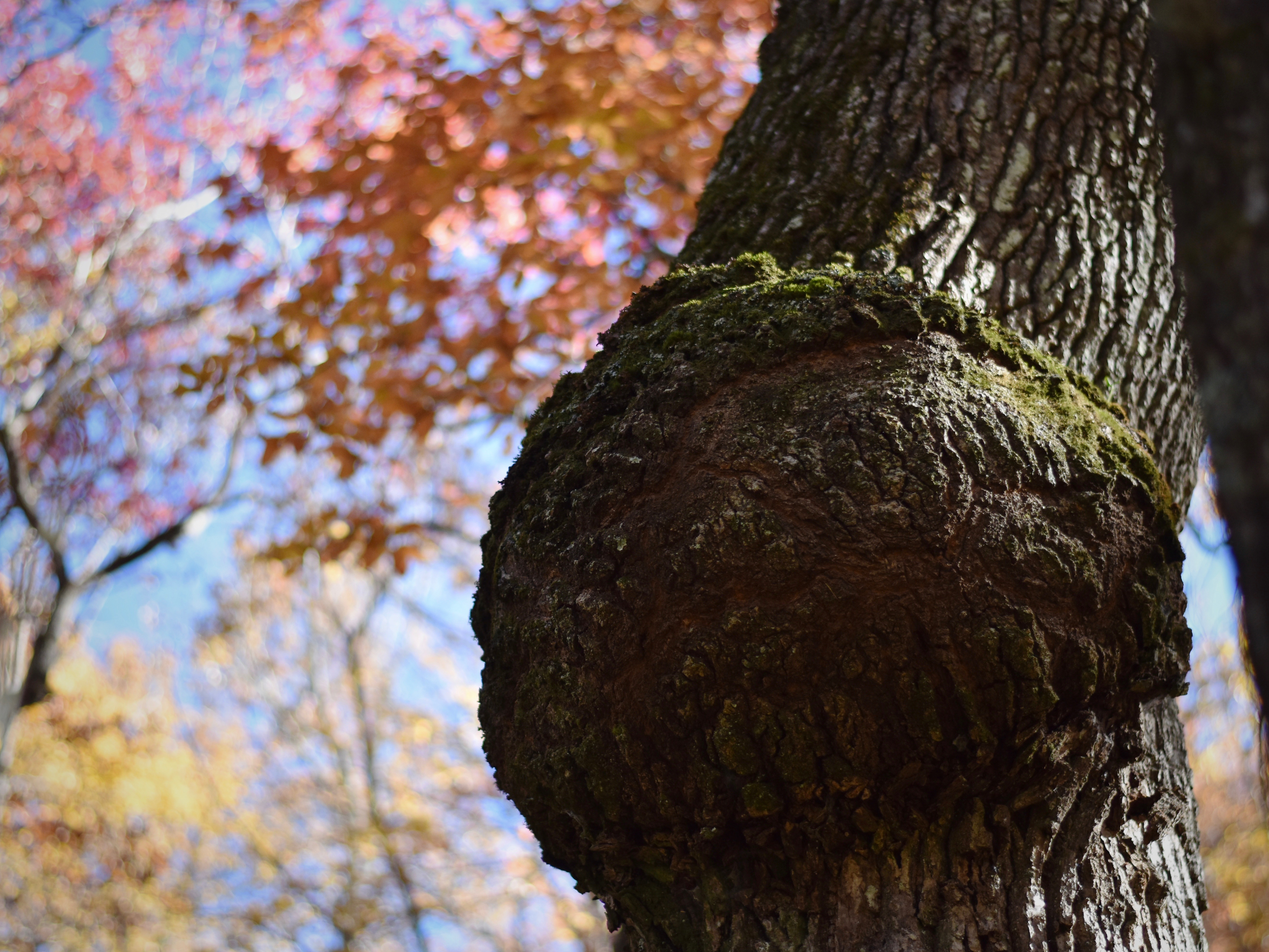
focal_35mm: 82
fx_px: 3006
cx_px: 666
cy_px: 479
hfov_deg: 23.8
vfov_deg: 18.0
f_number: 1.8
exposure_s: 1/2000
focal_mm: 50
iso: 320
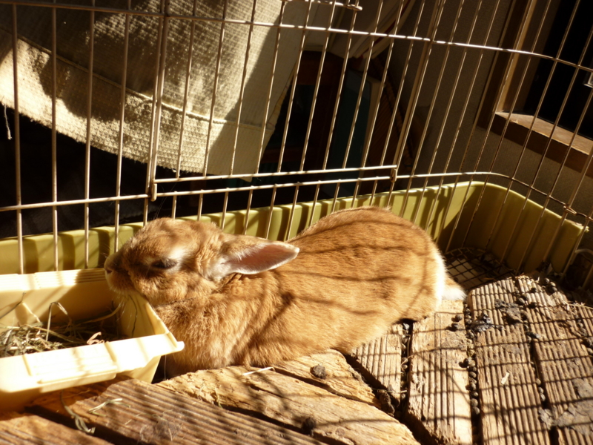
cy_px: 222
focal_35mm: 33
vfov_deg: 42.9
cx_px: 296
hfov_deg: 55.4
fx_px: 565
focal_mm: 5.5
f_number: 2.8
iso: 80
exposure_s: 1/500
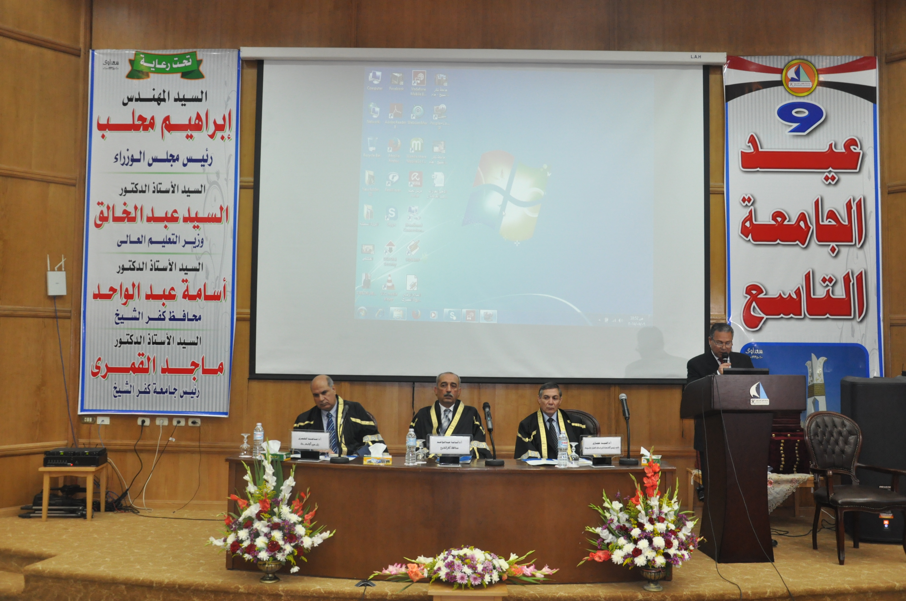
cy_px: 300
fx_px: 829
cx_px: 453
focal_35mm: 33
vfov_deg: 39.9
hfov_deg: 57.3
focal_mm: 22
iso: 1000
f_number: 5
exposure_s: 1/40
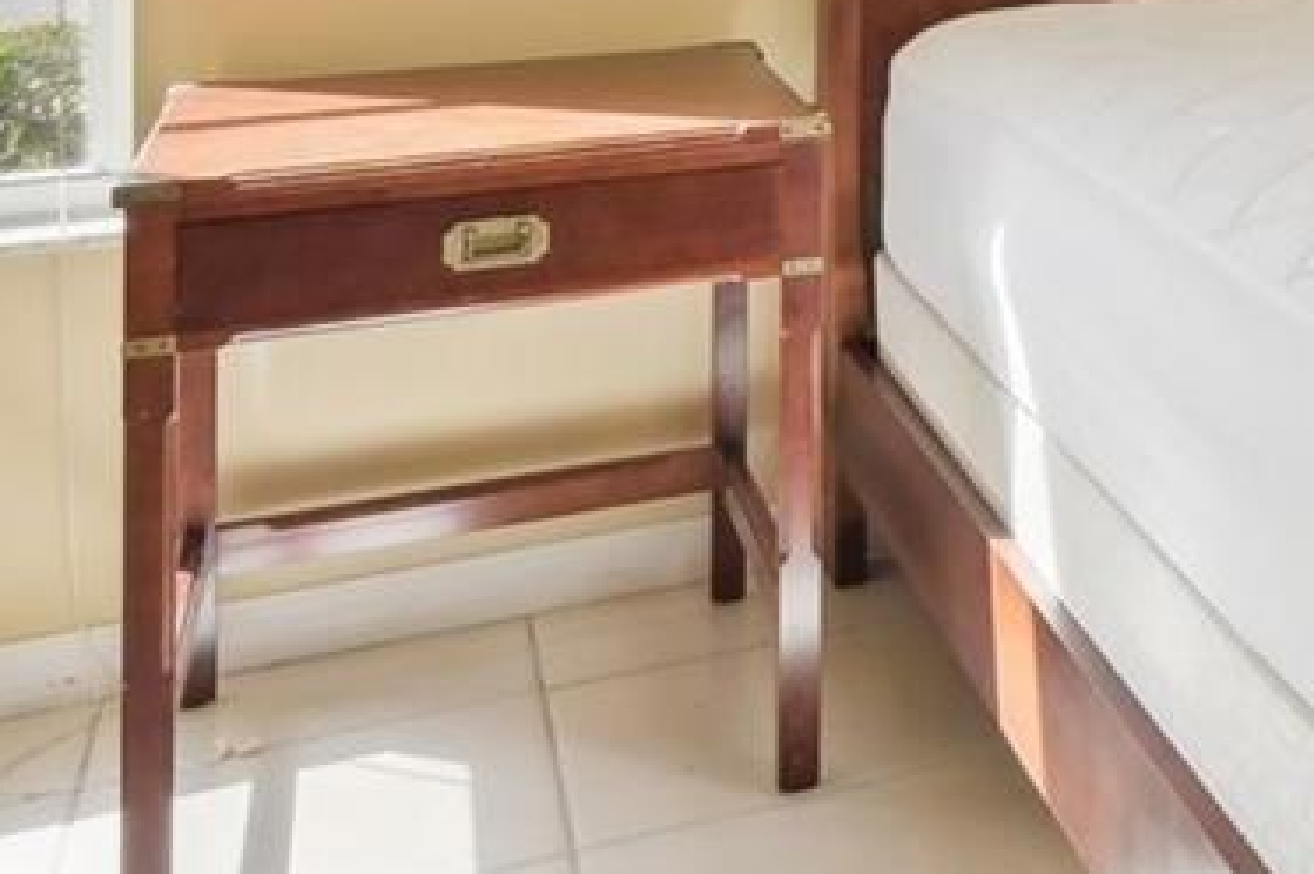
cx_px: 1680
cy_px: -322
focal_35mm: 60
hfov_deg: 28.0
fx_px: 2188
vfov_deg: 20.3
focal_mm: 14
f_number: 8
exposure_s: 1/160
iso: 400
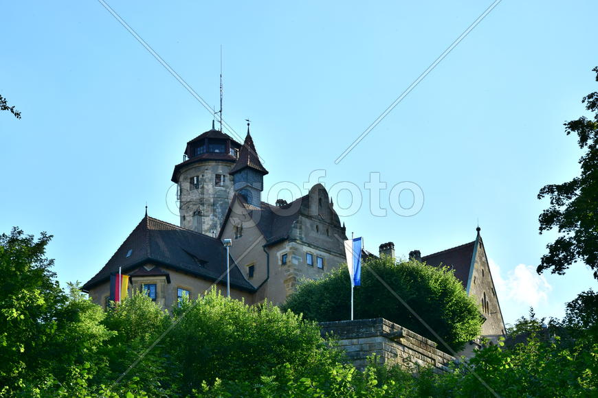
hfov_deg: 19.5
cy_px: 199
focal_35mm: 105
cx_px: 299
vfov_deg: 13.0
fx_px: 1744
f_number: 9
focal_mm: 70
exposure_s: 1/250
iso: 100
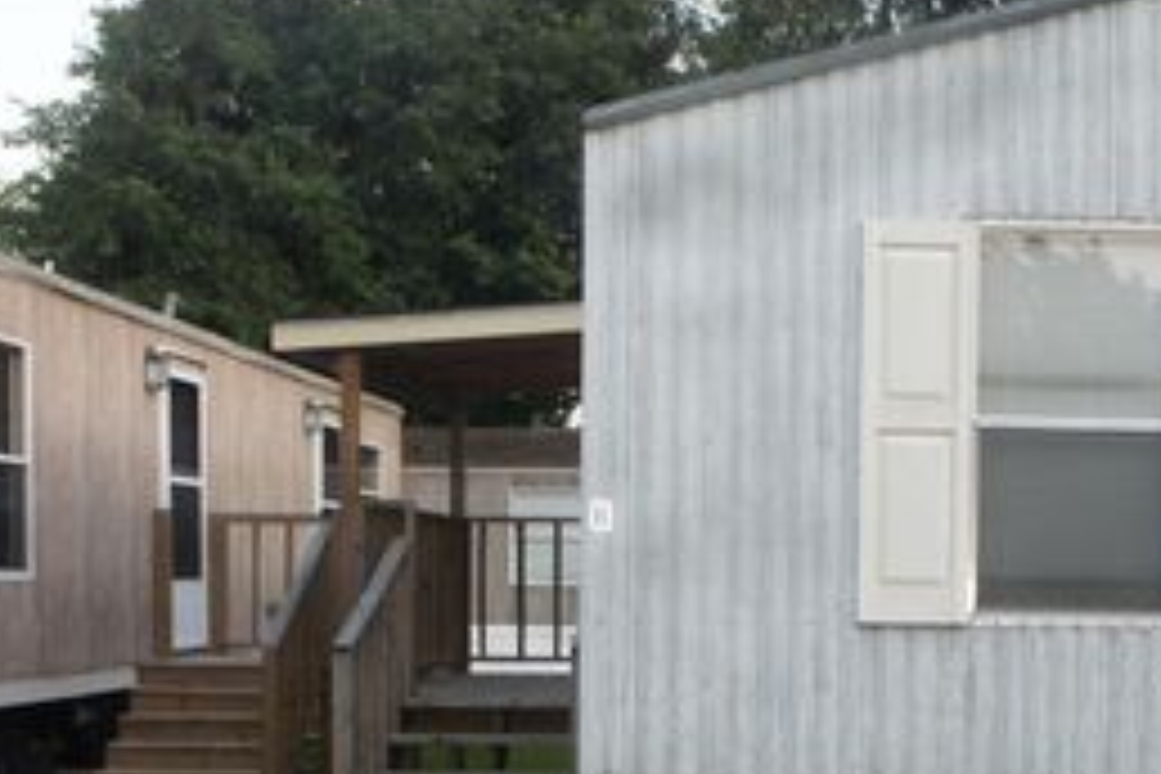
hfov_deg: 32.1
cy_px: 691
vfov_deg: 21.8
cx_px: 909
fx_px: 1966
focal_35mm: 61
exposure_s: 1/60
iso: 500
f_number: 6.3
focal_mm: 21
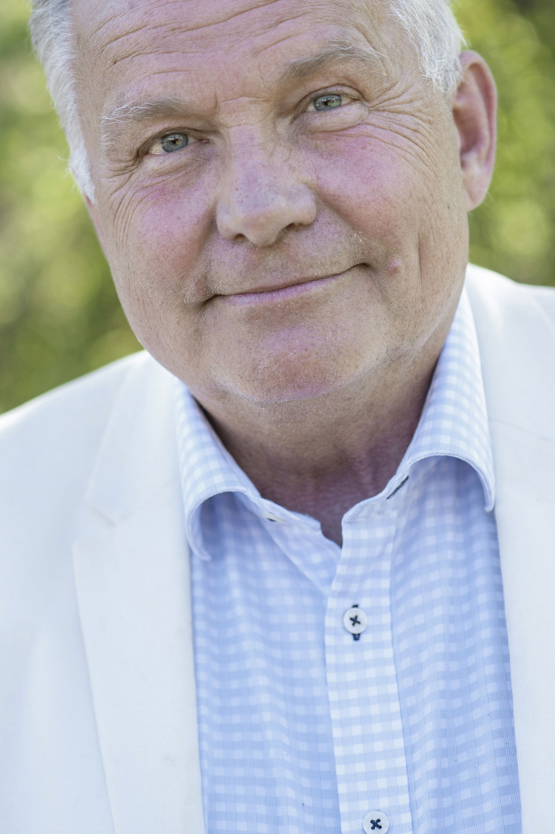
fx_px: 2639
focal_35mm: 114
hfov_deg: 12.0
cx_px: 261
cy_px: 279
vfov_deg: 17.9
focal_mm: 85
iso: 250
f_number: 3.2
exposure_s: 1/320
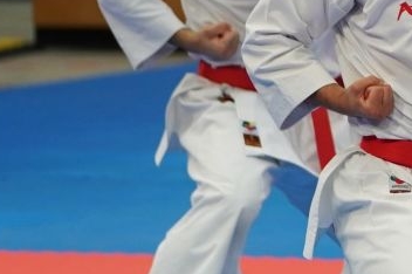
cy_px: 107
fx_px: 5854
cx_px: 981
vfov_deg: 2.7
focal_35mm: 512
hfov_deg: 4.0
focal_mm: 100
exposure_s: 1/500
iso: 800
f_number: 2.8
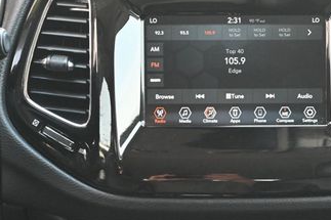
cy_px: 164
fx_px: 1066
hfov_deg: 17.6
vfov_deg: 11.8
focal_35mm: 116
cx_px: 221
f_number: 5.6
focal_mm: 39
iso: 3200
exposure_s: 1/100
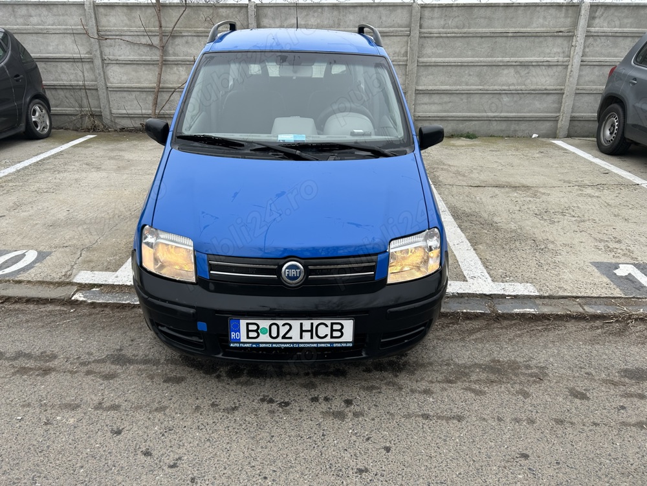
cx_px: 324
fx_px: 486
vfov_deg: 53.1
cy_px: 243
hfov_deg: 67.3
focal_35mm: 26
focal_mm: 5.7
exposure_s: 1/228
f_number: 1.5
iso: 40
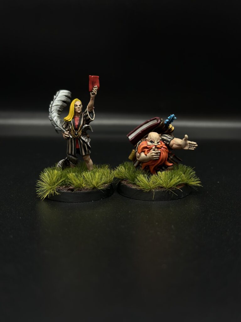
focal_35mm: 48
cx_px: 120
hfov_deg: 30.3
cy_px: 161
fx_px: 446
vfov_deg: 39.7
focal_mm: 6.86
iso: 80
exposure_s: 1/229
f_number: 1.78
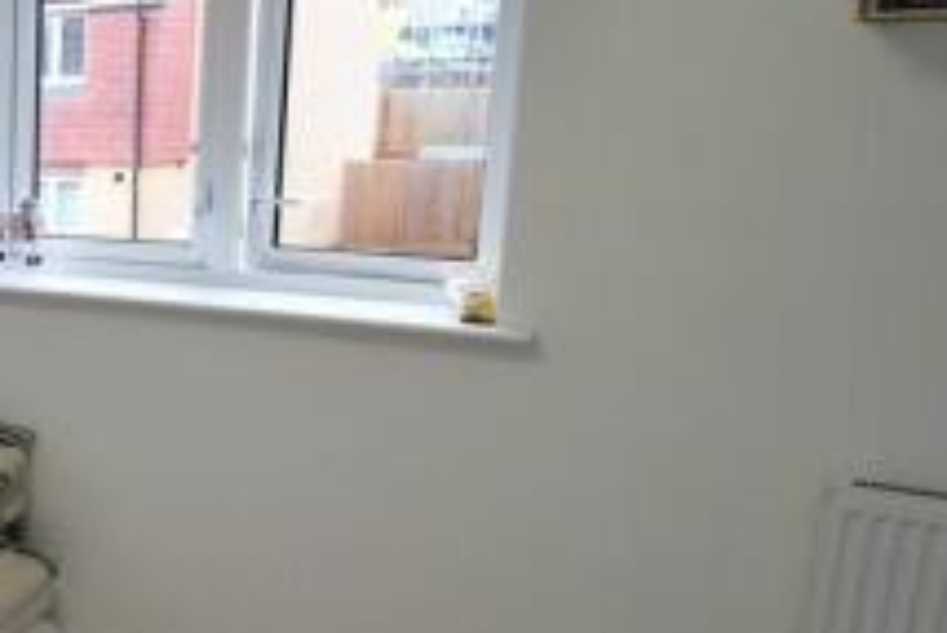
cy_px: 356
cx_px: -321
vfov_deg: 29.3
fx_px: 1211
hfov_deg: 31.5
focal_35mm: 46
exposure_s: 1/125
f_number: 5.6
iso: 360
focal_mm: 10
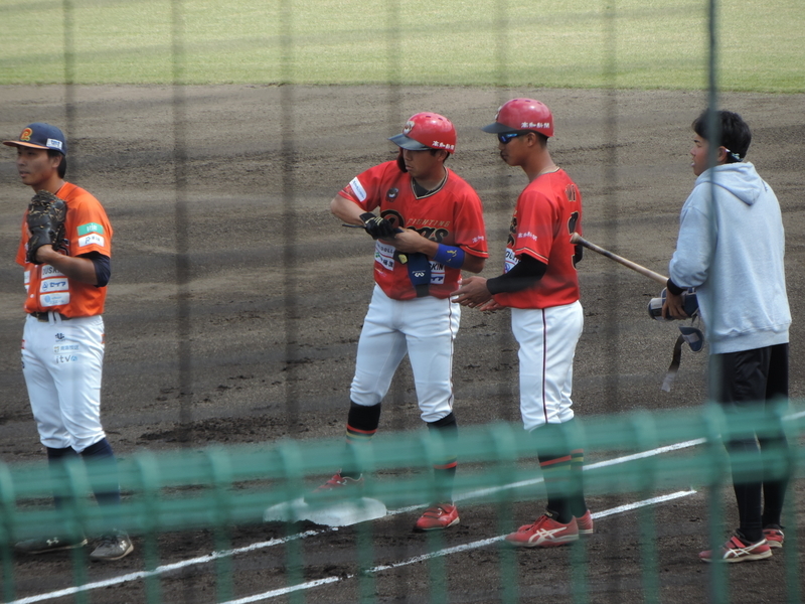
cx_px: 402
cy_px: 302
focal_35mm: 500
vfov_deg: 3.0
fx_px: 11628
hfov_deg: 4.0
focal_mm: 89.1
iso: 90
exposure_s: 1/250
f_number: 4.9
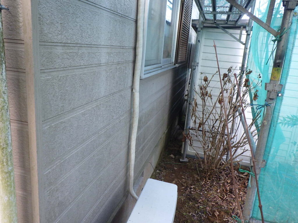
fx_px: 241
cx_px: 149
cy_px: 112
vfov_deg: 49.7
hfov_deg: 63.4
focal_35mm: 28
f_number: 3.5
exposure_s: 1/60
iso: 250
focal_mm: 5
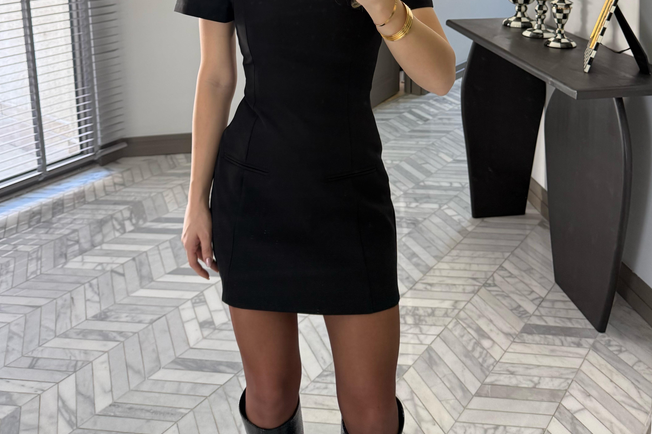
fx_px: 616
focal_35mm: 34
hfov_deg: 55.8
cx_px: 322
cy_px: 0
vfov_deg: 35.2
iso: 200
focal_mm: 6.76
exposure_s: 1/72
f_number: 1.78
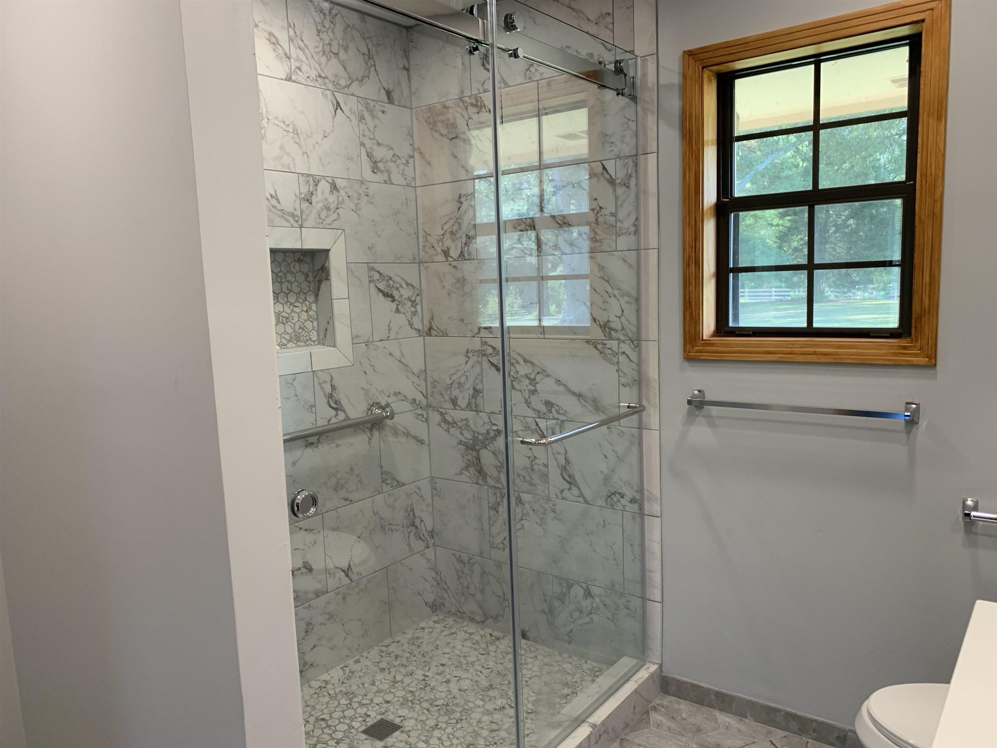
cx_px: 498
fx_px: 749
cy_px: 374
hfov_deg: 67.3
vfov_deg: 53.1
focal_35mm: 26
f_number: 1.8
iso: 64
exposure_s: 1/60
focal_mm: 4.25
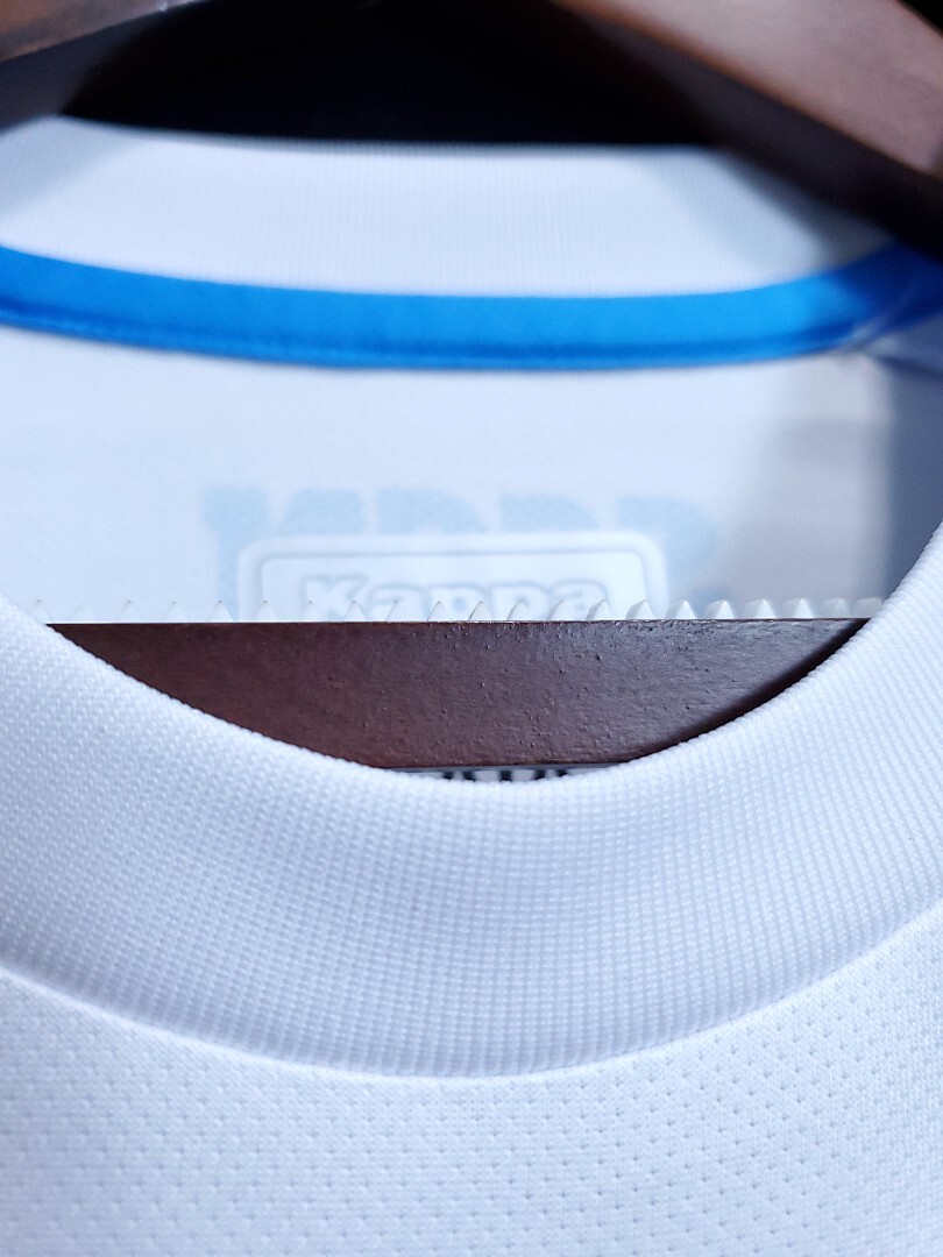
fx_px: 944
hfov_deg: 53.1
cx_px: 472
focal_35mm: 26
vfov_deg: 67.3
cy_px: 628
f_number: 1.5
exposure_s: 1/30
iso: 200
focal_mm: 4.3
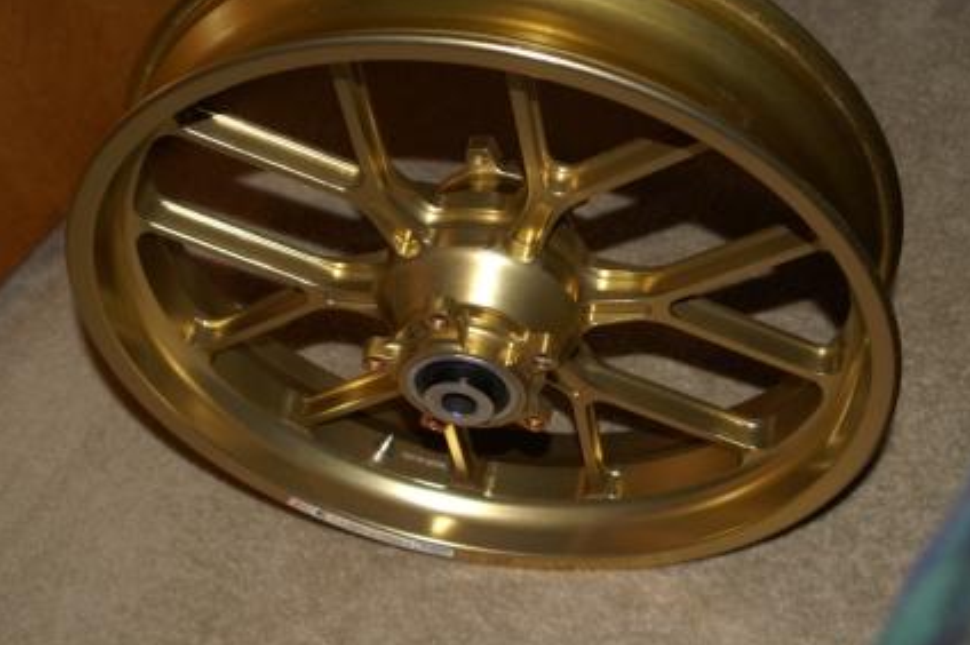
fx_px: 1495
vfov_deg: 24.4
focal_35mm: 56
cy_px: 313
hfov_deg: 35.9
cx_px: 469
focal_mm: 35
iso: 400
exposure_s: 1/60
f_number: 5.6
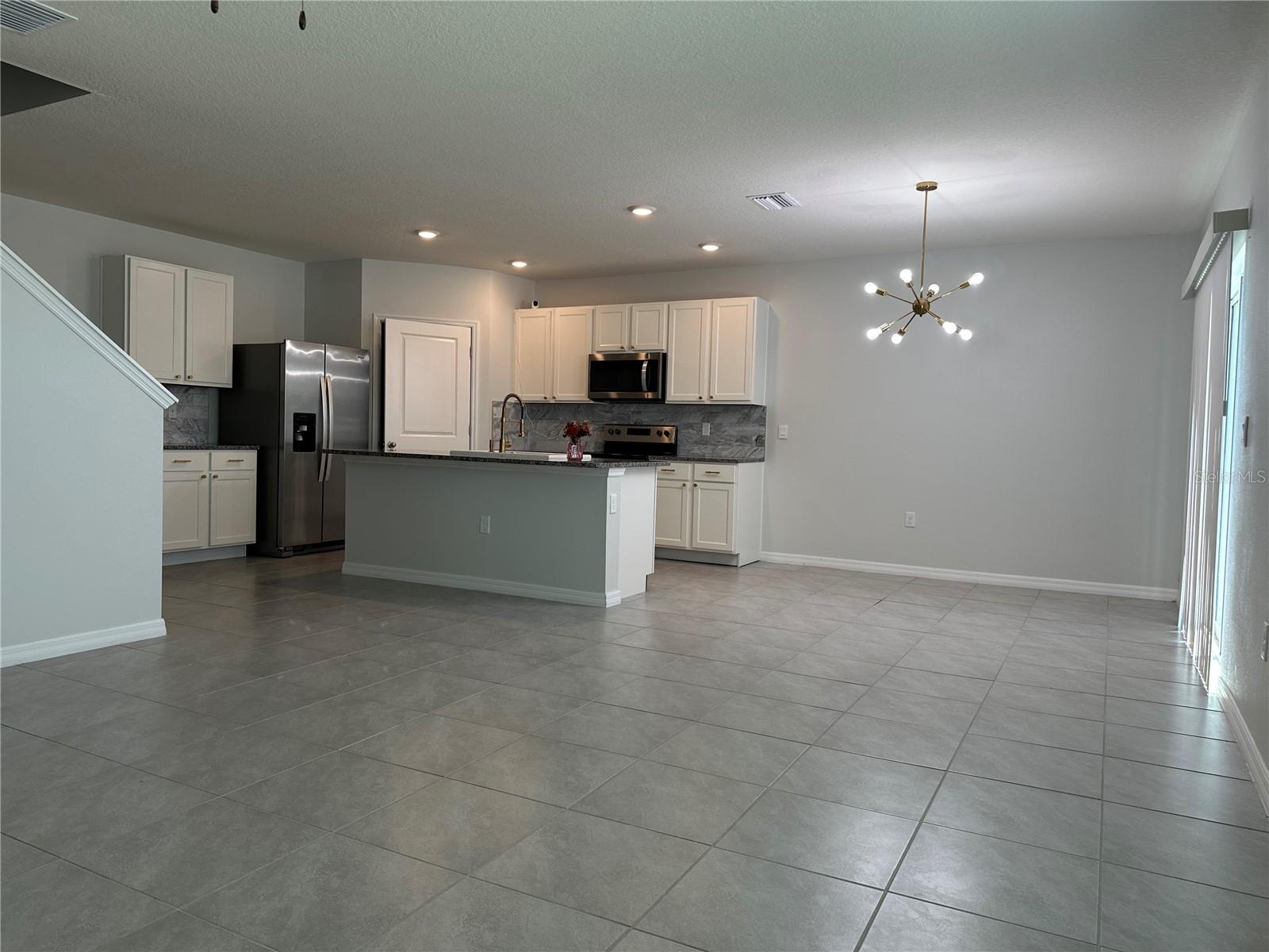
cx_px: 634
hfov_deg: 71.6
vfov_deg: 56.8
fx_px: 880
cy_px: 476
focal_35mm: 24
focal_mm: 6.86
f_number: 1.78
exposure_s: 1/128
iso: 64
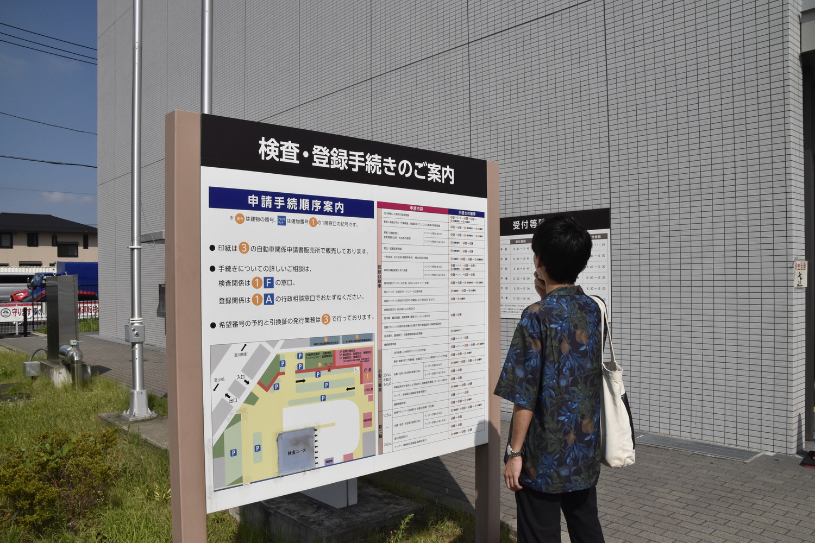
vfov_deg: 45.7
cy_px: 272
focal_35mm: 28
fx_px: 645
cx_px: 408
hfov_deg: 64.6
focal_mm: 19
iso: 1000
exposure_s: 1/4000
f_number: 9
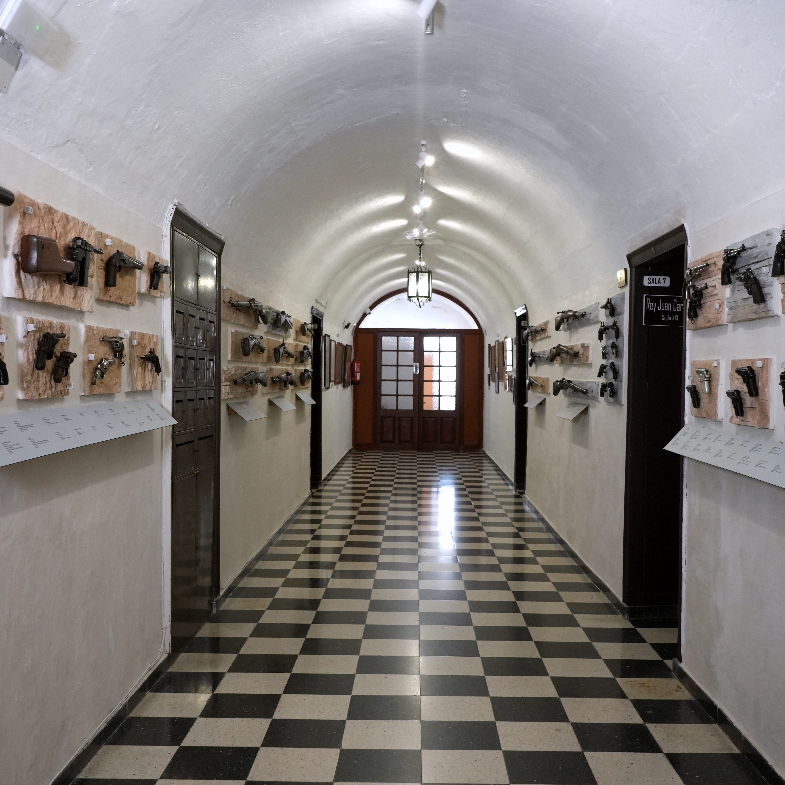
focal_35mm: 37
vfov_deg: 44.9
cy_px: 392
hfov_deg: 44.9
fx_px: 949
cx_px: 404
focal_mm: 29
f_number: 10
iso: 2500
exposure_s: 1/50
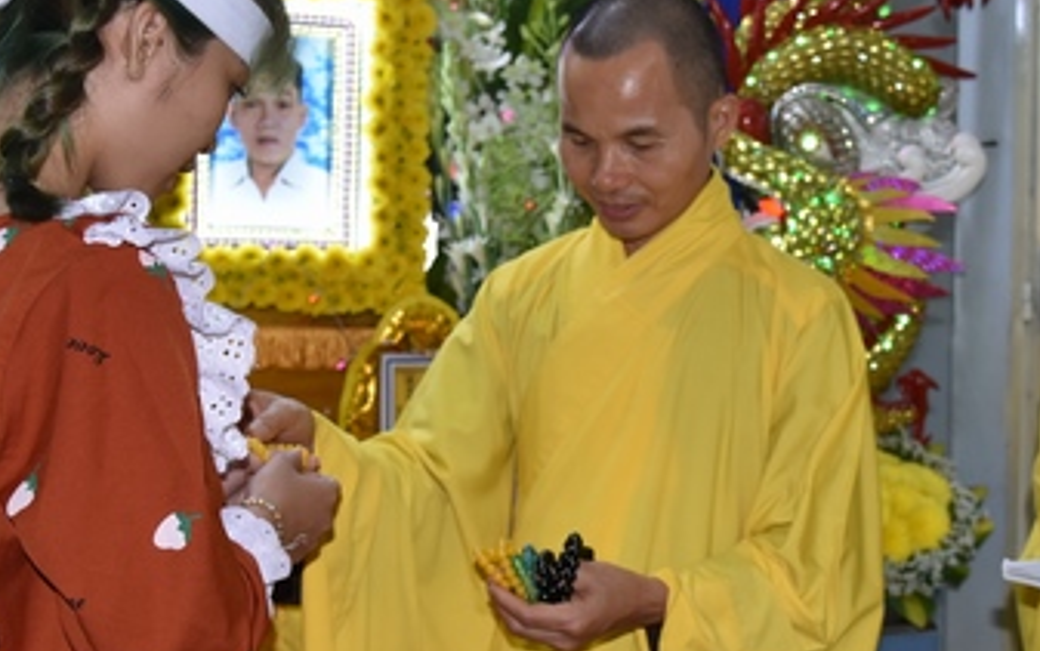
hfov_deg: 33.4
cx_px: 571
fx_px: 1730
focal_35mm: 61
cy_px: 324
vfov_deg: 21.3
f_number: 4.5
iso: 640
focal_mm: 31
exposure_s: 1/60
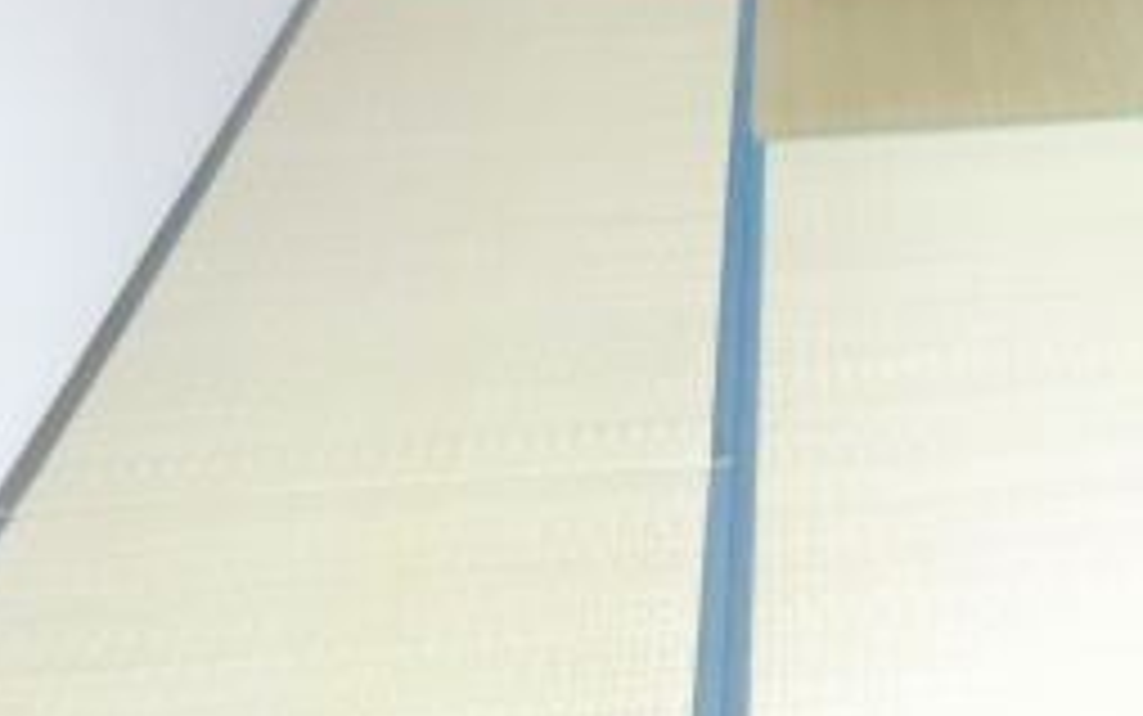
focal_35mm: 64
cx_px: 1116
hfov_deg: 30.0
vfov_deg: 18.2
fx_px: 1995
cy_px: -342
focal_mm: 4.3
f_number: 3.2
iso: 800
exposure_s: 1/25
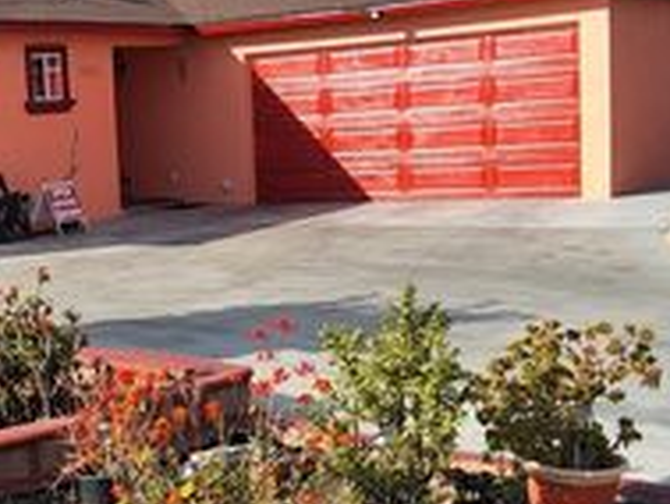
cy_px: 275
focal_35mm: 66
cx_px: 32
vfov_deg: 22.3
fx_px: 1278
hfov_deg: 28.0
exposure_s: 1/1525
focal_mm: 3.08
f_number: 2
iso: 32
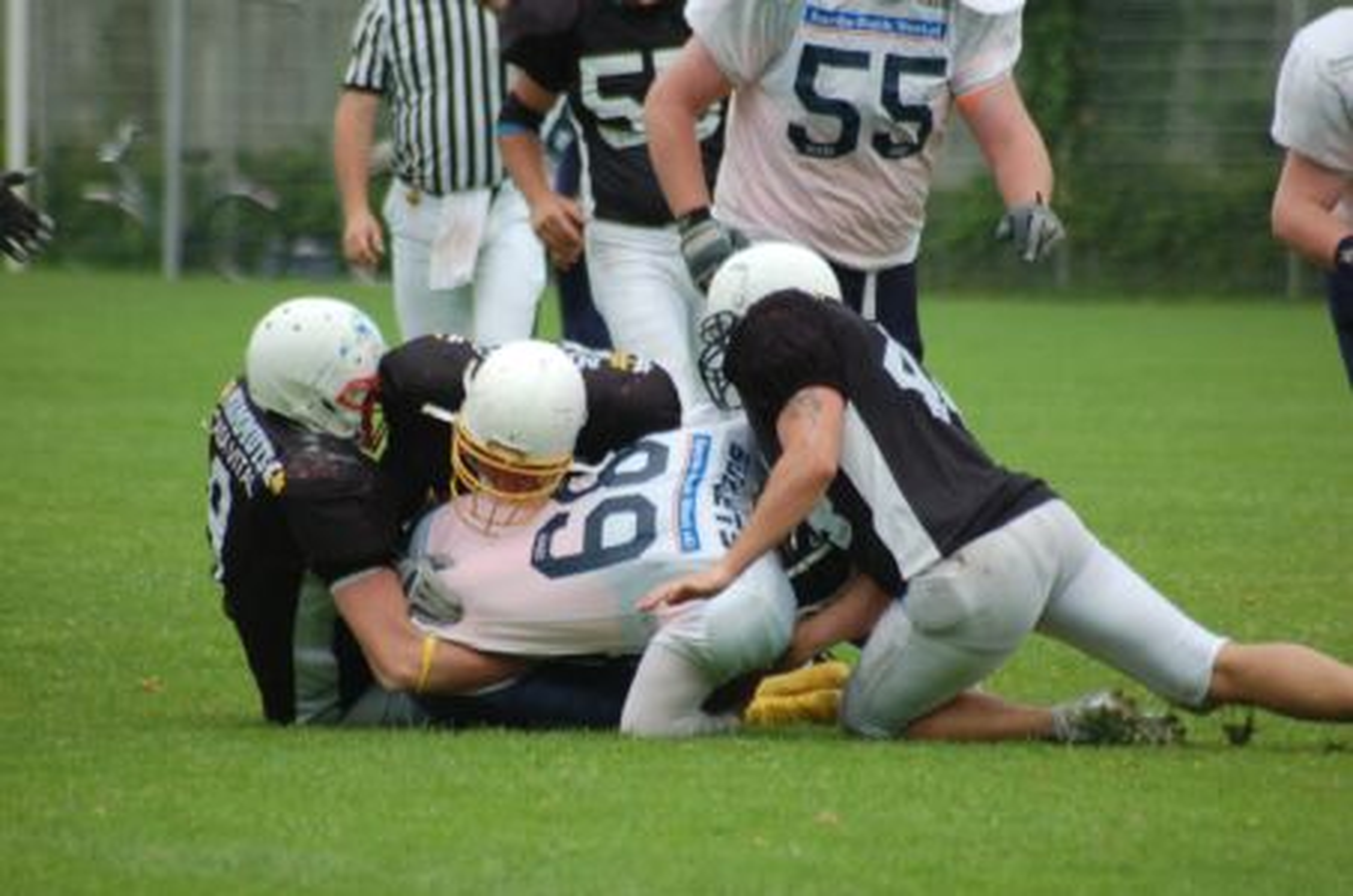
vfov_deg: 3.4
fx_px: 15189
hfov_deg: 5.1
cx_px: 676
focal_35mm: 405
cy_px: 448
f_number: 5.6
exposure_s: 1/800
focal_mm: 270
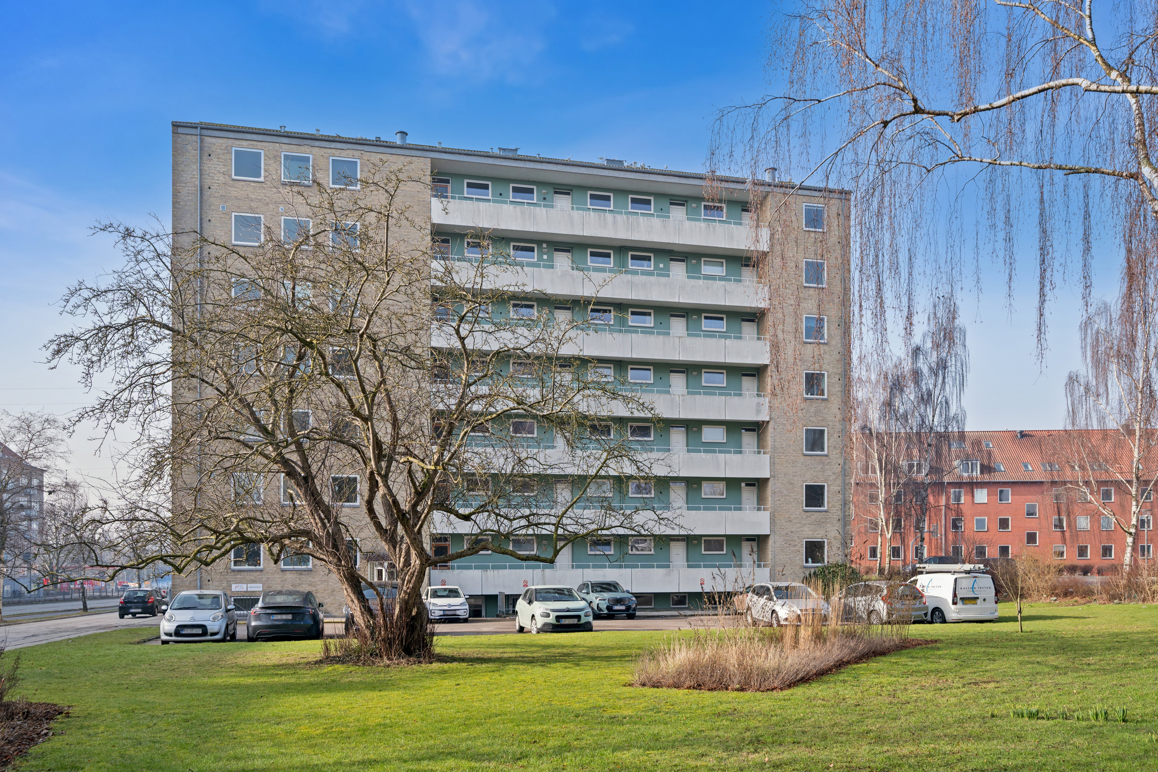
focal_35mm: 26
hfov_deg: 70.4
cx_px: 579
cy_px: 386
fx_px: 820
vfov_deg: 50.4
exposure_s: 1/320
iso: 250
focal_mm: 25.5
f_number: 6.3
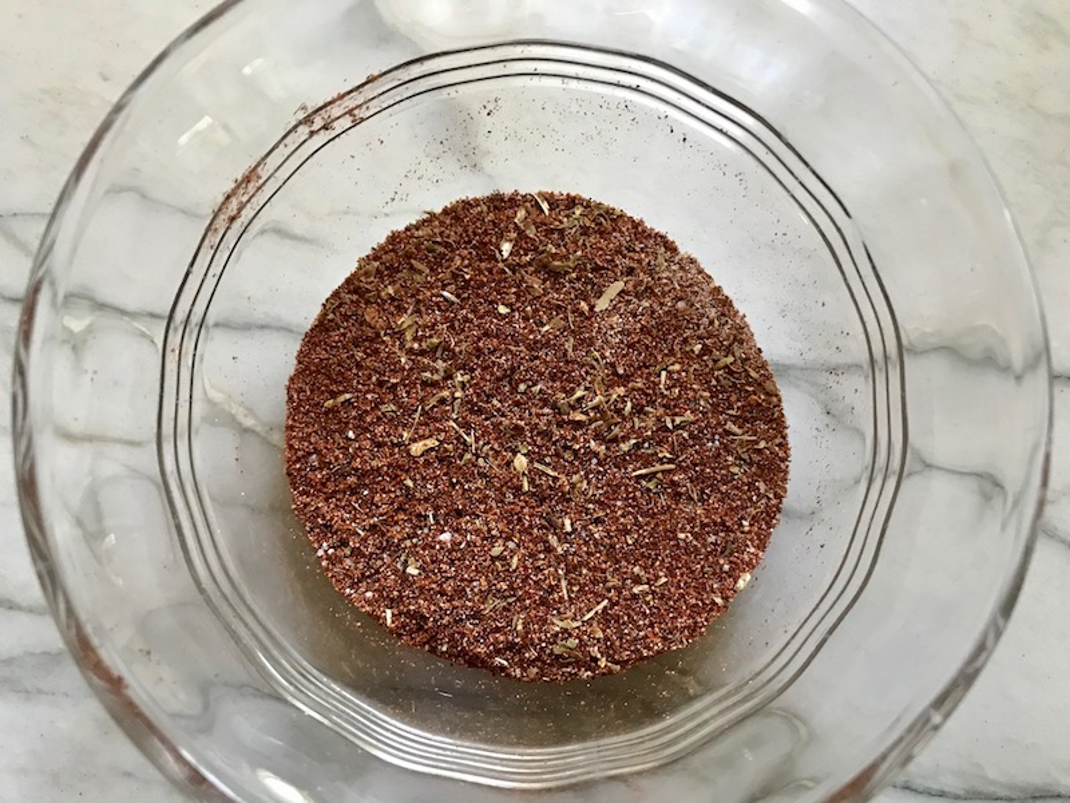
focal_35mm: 28
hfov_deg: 63.4
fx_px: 865
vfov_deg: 49.7
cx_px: 535
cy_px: 402
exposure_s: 1/15
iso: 64
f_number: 1.8
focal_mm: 3.99
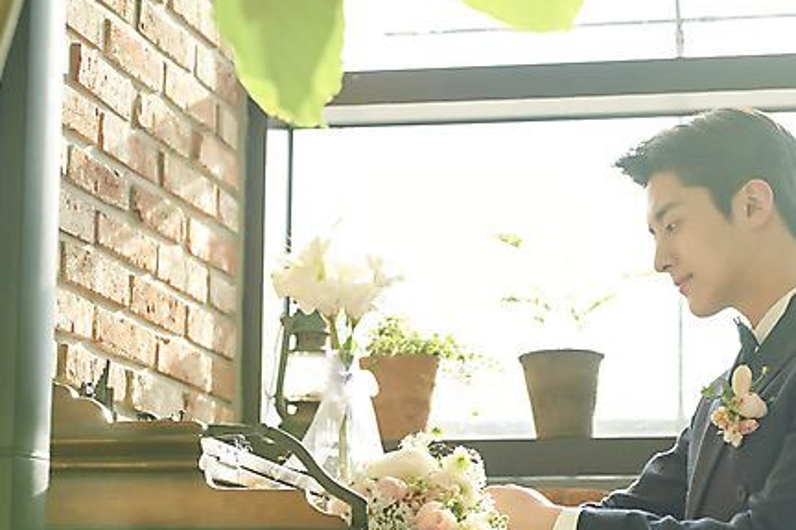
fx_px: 2609
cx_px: 508
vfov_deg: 11.6
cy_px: 328
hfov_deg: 17.3
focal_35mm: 118
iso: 250
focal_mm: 85
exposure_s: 1/125
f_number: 4
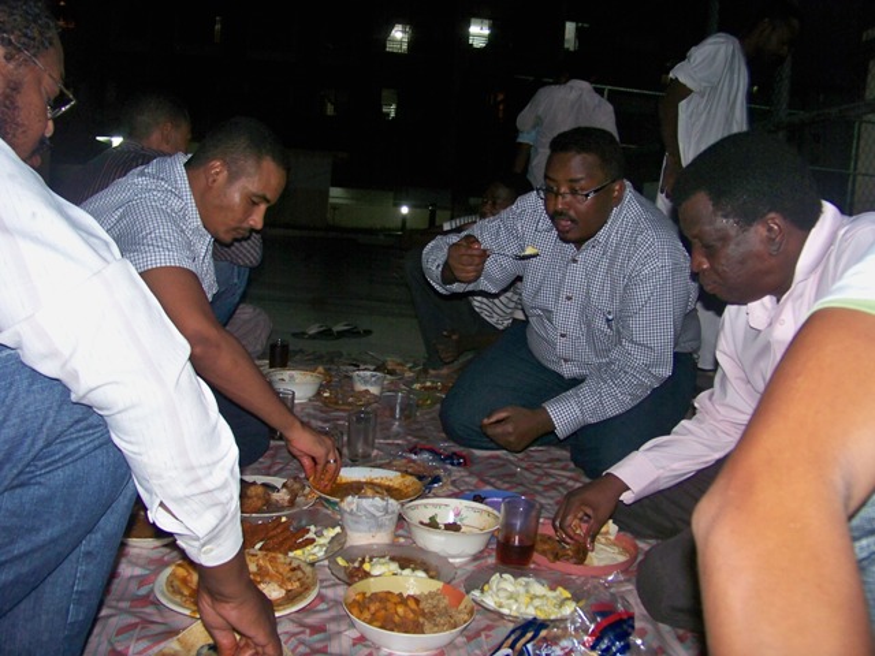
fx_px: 834
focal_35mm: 33
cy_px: 328
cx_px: 438
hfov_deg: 55.4
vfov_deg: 42.9
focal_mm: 5.85
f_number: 2.8
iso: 200
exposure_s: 1/30
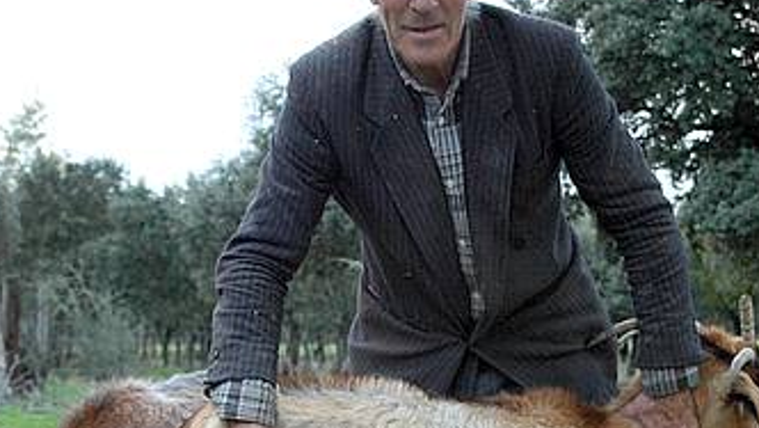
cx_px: 457
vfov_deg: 12.3
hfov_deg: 21.7
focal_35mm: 98
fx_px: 1974
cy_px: 402
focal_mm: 31
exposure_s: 1/80
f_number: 4.5
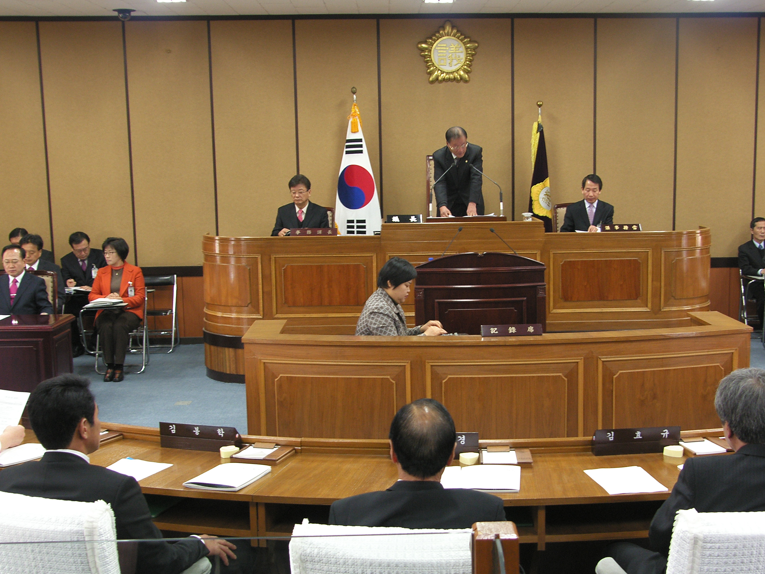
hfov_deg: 40.4
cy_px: 334
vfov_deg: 30.8
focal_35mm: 47
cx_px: 423
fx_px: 1039
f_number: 2.5
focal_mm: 10.3
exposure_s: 1/15
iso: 100
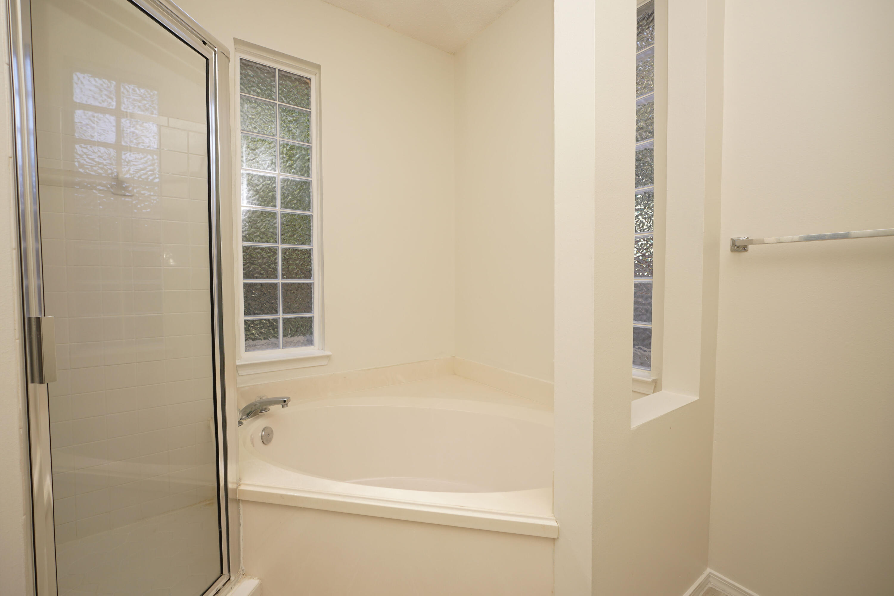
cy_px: 298
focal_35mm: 15
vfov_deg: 77.3
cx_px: 447
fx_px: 373
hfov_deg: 100.4
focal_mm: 10
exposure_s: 1/60
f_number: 4
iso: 100
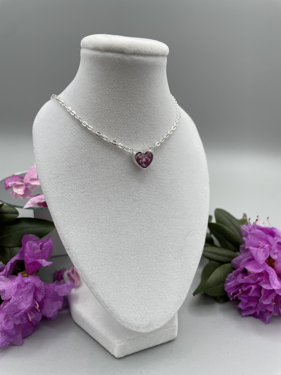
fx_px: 281
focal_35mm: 26
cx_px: 140
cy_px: 188
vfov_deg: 67.3
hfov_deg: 53.1
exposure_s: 1/471
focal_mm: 4.2
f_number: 1.6
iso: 50
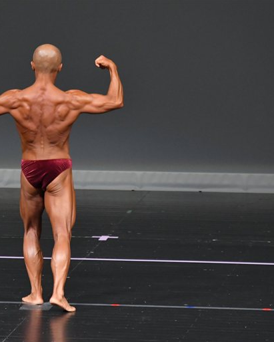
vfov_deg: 4.0
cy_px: 171
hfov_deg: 3.2
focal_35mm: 488
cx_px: 53
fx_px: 4948
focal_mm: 230
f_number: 5.6
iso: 4000
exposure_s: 1/400
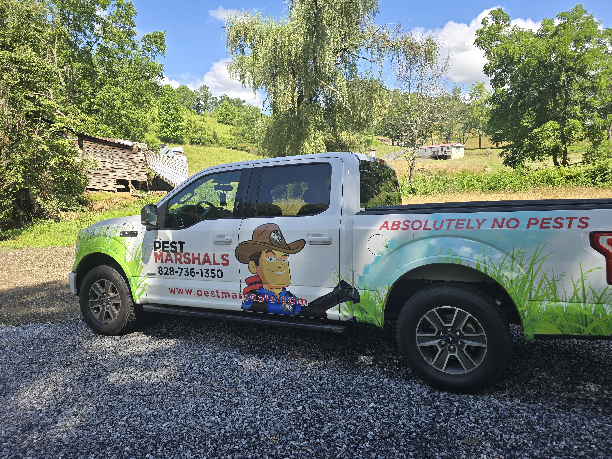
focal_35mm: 23
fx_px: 407
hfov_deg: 73.9
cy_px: 230
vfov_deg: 58.9
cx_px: 306
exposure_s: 1/332
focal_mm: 6.3
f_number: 1.7
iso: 12
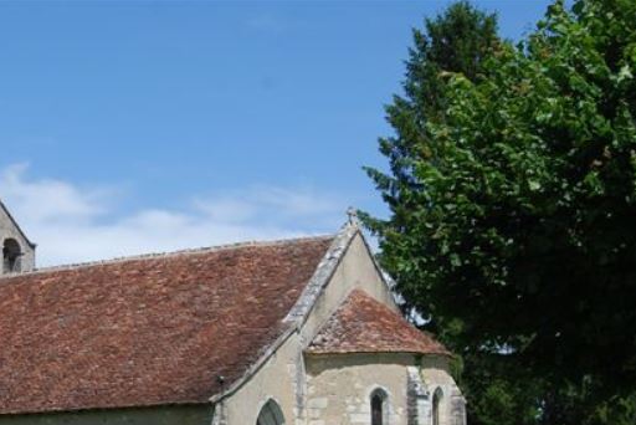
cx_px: 158
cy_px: 330
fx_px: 1326
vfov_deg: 18.1
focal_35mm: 75
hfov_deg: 26.6
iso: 100
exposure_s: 1/250
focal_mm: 32
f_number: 8
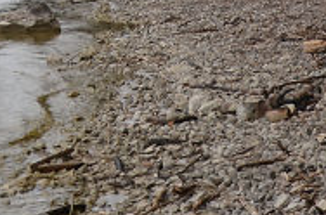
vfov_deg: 6.8
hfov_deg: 10.4
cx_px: -33
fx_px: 1778
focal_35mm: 197
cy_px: -95
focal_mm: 28
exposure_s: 1/80
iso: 200
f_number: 4
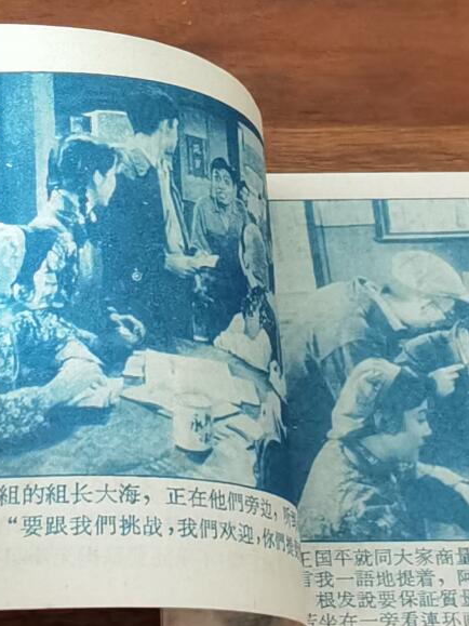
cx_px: 421
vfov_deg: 23.0
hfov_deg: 17.3
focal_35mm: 84
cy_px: 124
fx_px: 1518
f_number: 2.2
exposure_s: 1/40
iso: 200
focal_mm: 2.26
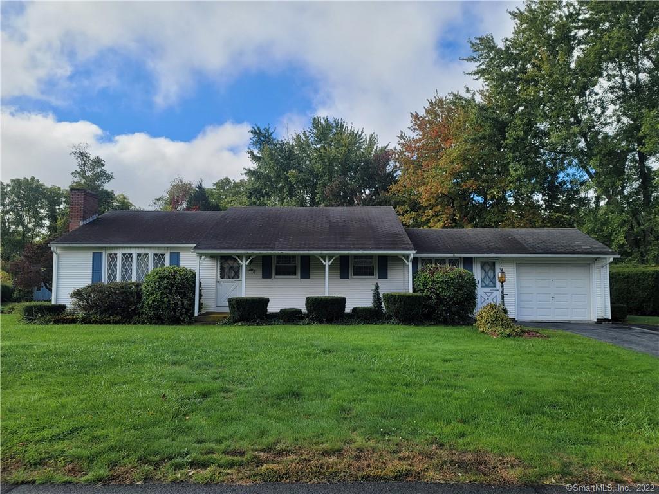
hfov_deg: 69.4
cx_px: 330
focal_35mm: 25
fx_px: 476
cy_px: 247
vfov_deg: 54.9
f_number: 1.8
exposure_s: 1/703
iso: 20
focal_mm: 7
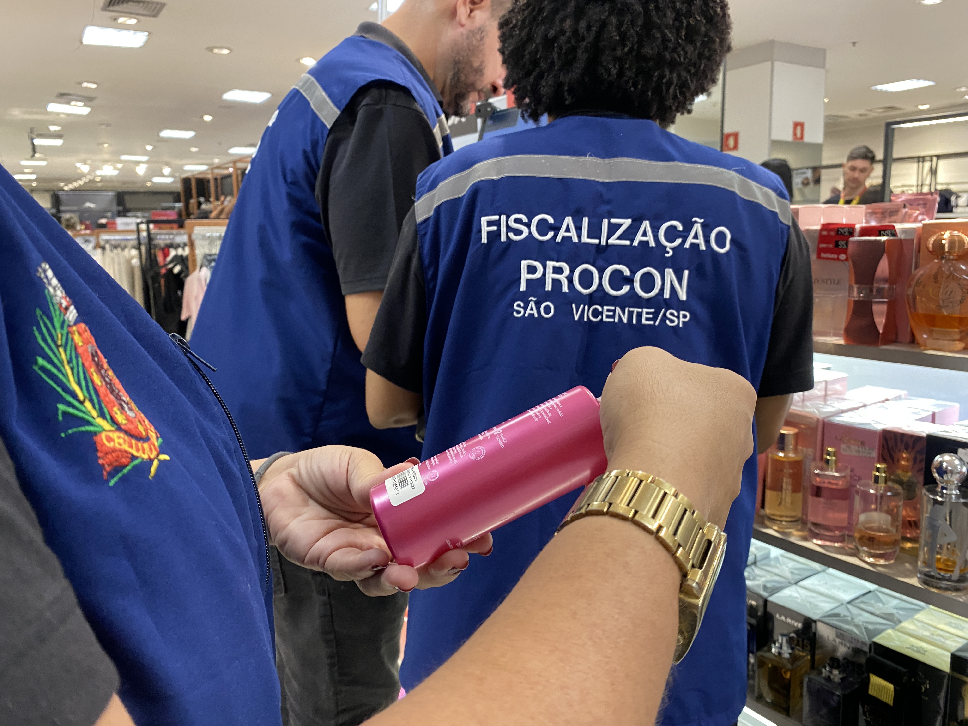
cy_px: 363
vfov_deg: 53.1
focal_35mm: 26
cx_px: 484
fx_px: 727
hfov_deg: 67.3
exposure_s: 1/60
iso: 200
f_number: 1.8
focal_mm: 4.25
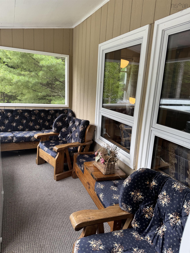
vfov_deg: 71.6
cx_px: 95
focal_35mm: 24
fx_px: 176
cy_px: 126
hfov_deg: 56.8
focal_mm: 6.76
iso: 64
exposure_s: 1/121
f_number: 1.78
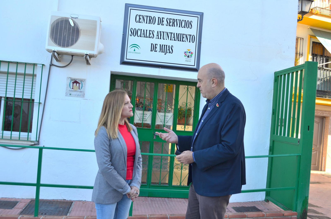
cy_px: 110
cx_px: 166
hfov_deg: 53.2
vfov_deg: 36.7
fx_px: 330
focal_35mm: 36
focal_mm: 24
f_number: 5.6
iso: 200
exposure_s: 1/125
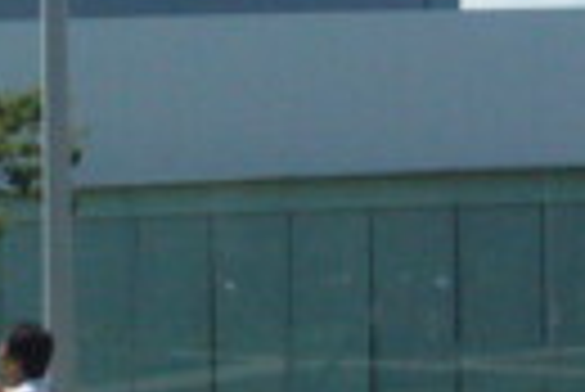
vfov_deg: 13.5
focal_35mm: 101
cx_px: 104
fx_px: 1643
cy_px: 329
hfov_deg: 19.9
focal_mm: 4.6
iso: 400
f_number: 5.6
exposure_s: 1/2000
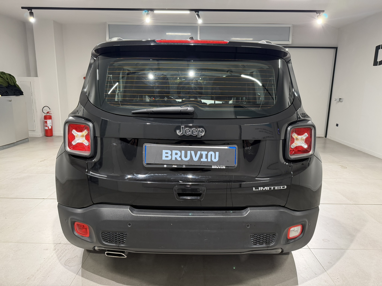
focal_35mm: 24
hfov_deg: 71.6
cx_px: 191
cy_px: 143
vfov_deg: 56.8
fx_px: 265
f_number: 1.78
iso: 200
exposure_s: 1/60
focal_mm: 6.76
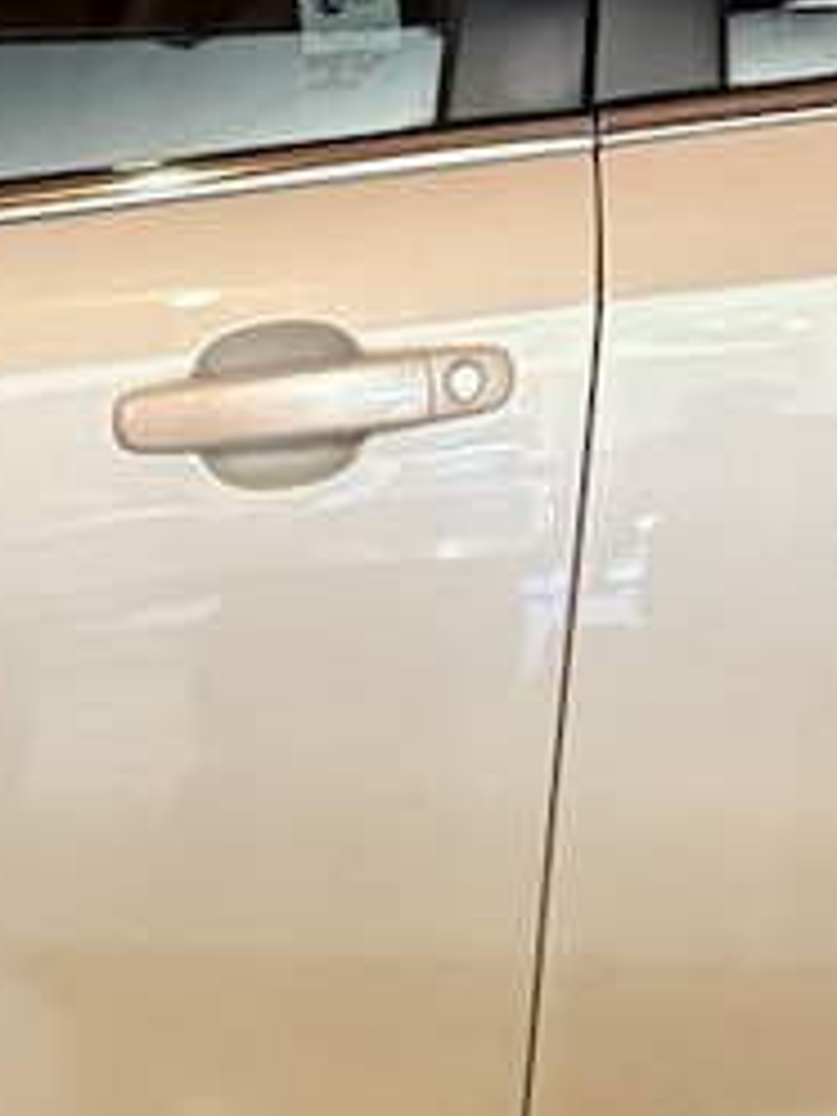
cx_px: 119
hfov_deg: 13.4
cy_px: 1816
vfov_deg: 16.0
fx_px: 3546
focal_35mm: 110
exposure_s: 1/60
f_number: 1.78
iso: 400
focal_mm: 6.76
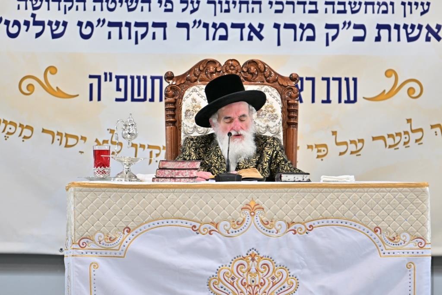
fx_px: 3684
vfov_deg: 4.6
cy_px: 148
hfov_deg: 6.9
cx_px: 221
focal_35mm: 300
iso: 250
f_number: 2.8
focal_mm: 200
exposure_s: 1/160
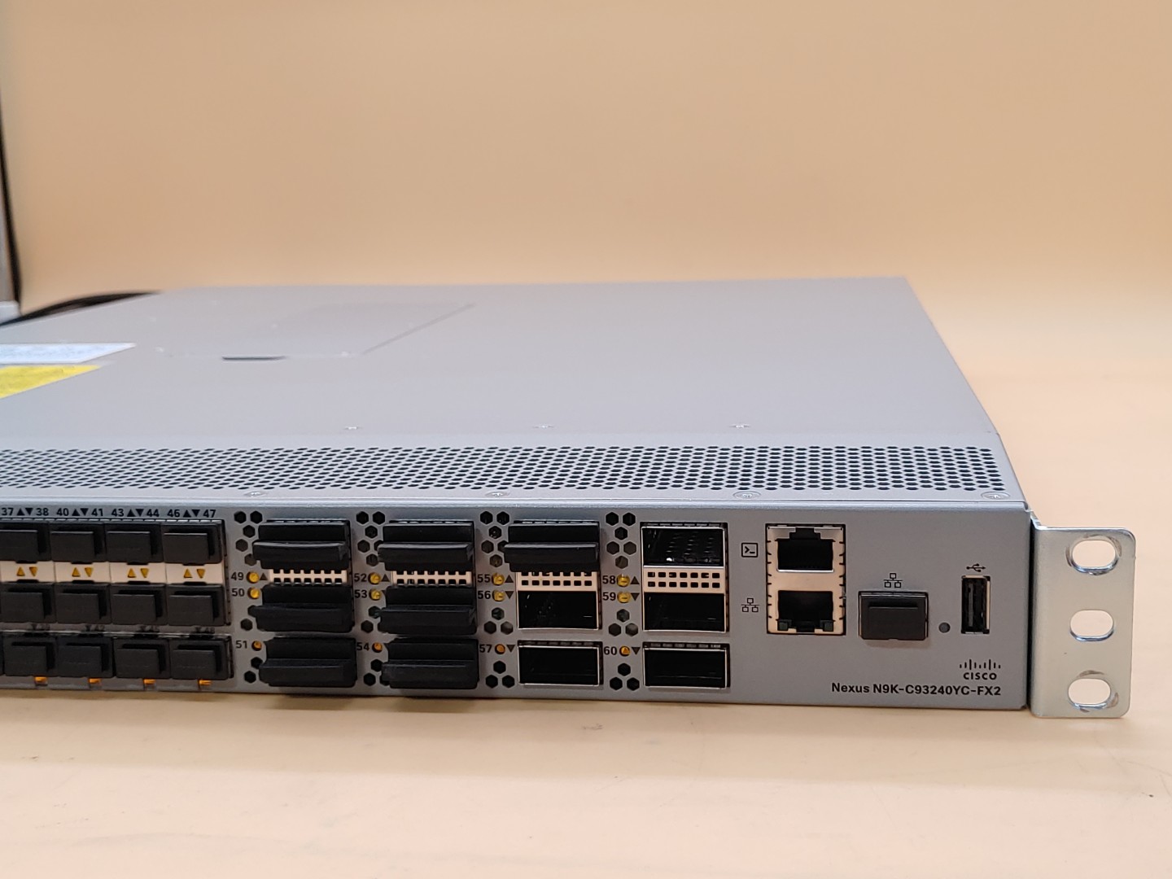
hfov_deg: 42.9
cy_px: 440
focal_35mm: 44
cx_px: 586
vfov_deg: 32.9
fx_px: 1490
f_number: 1.8
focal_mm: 4.36
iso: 50
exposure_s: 1/64
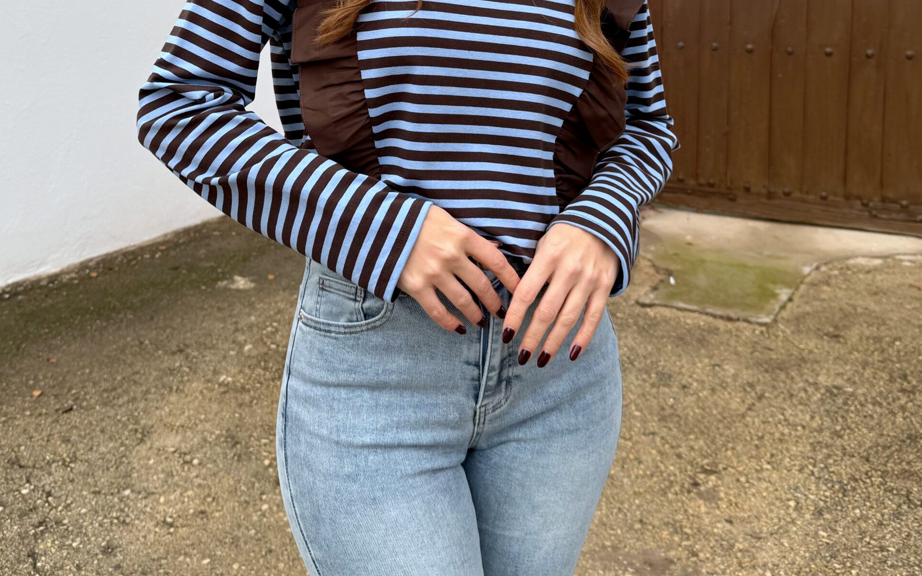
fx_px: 854
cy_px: 91
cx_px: 461
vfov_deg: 35.7
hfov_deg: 56.7
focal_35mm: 34
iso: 64
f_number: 1.78
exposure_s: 1/121
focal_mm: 6.76
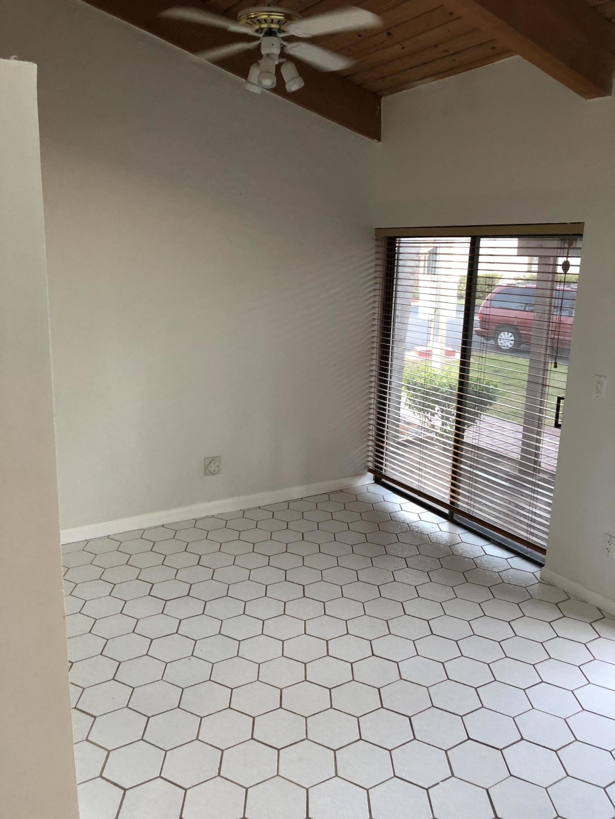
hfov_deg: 49.7
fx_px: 663
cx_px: 308
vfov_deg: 63.4
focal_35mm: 28
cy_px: 410
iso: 40
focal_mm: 3.99
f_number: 1.8
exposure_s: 1/15
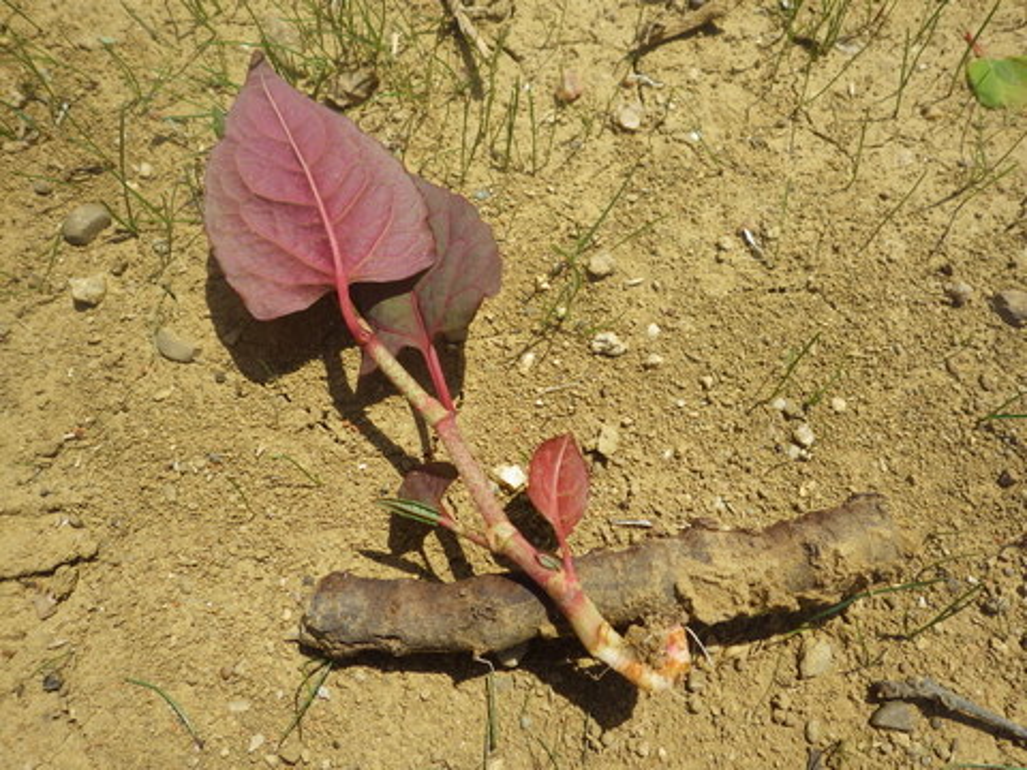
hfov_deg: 69.4
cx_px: 514
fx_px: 742
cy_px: 385
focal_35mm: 25
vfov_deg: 54.9
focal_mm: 4.5
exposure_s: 1/320
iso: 125
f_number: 7.9
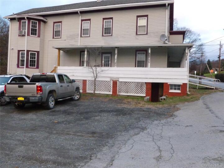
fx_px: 181
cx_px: 112
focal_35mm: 28
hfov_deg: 63.4
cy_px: 84
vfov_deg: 49.7
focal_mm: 5
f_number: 3.3
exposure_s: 1/60
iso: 400
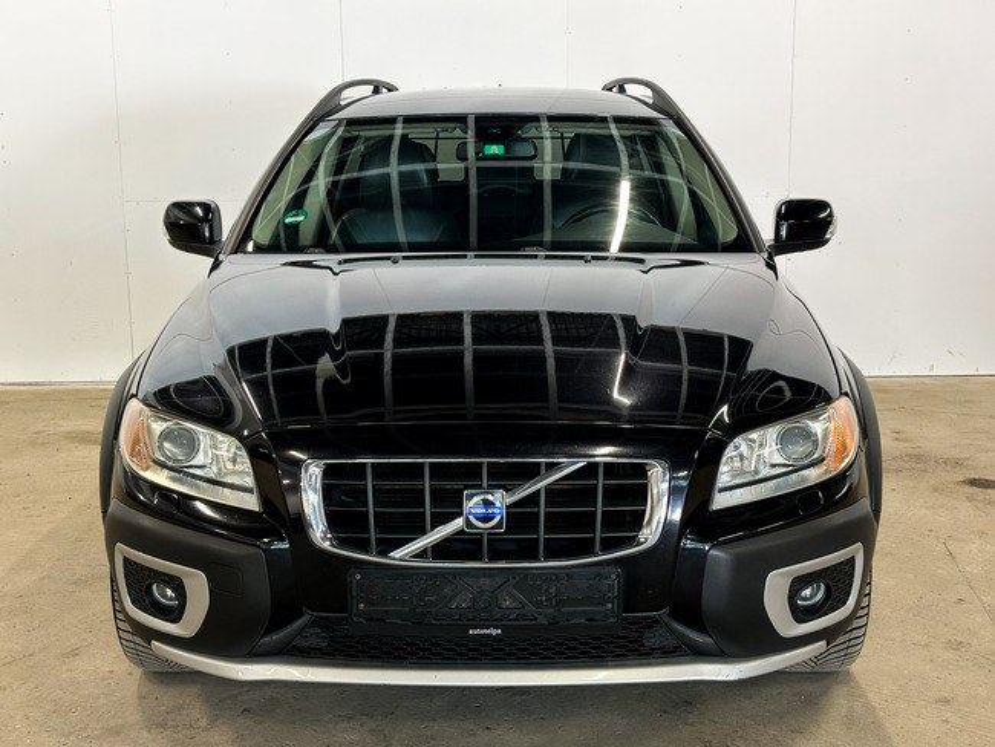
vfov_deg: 30.3
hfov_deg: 39.6
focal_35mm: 48
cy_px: 374
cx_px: 498
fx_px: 1380
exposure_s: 1/50
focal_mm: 6.86
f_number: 1.8
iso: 100
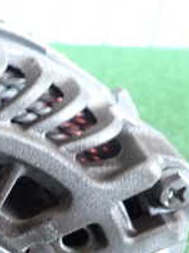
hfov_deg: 18.4
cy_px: 259
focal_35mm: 74
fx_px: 539
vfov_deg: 25.0
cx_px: -62
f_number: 8
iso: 800
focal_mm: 4.5
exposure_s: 1/15
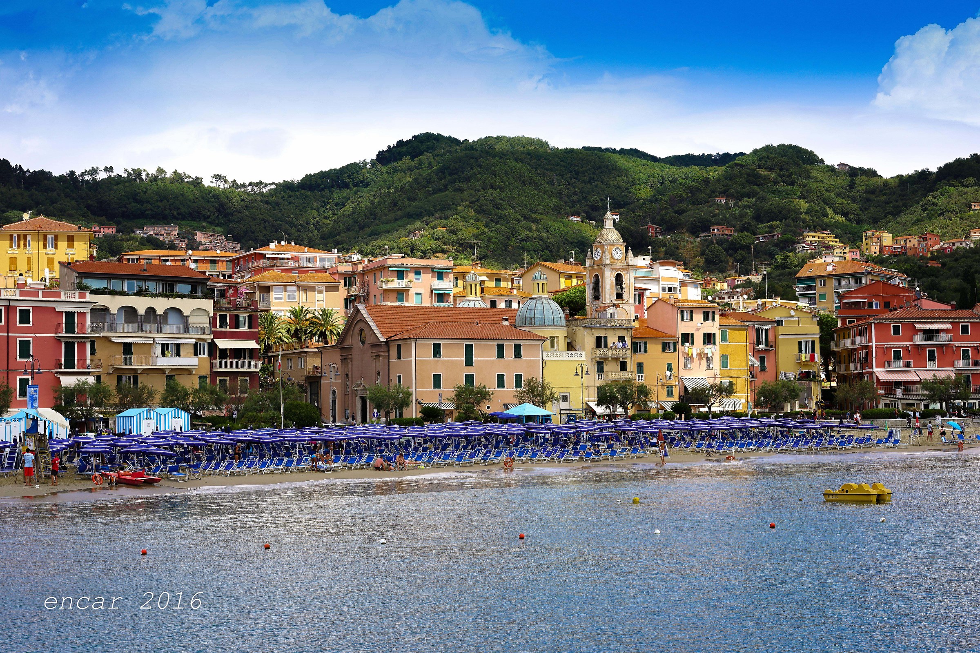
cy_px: 326
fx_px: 1497
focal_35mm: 55
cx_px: 490
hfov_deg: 36.2
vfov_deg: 24.6
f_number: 11
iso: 100
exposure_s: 1/90
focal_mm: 55
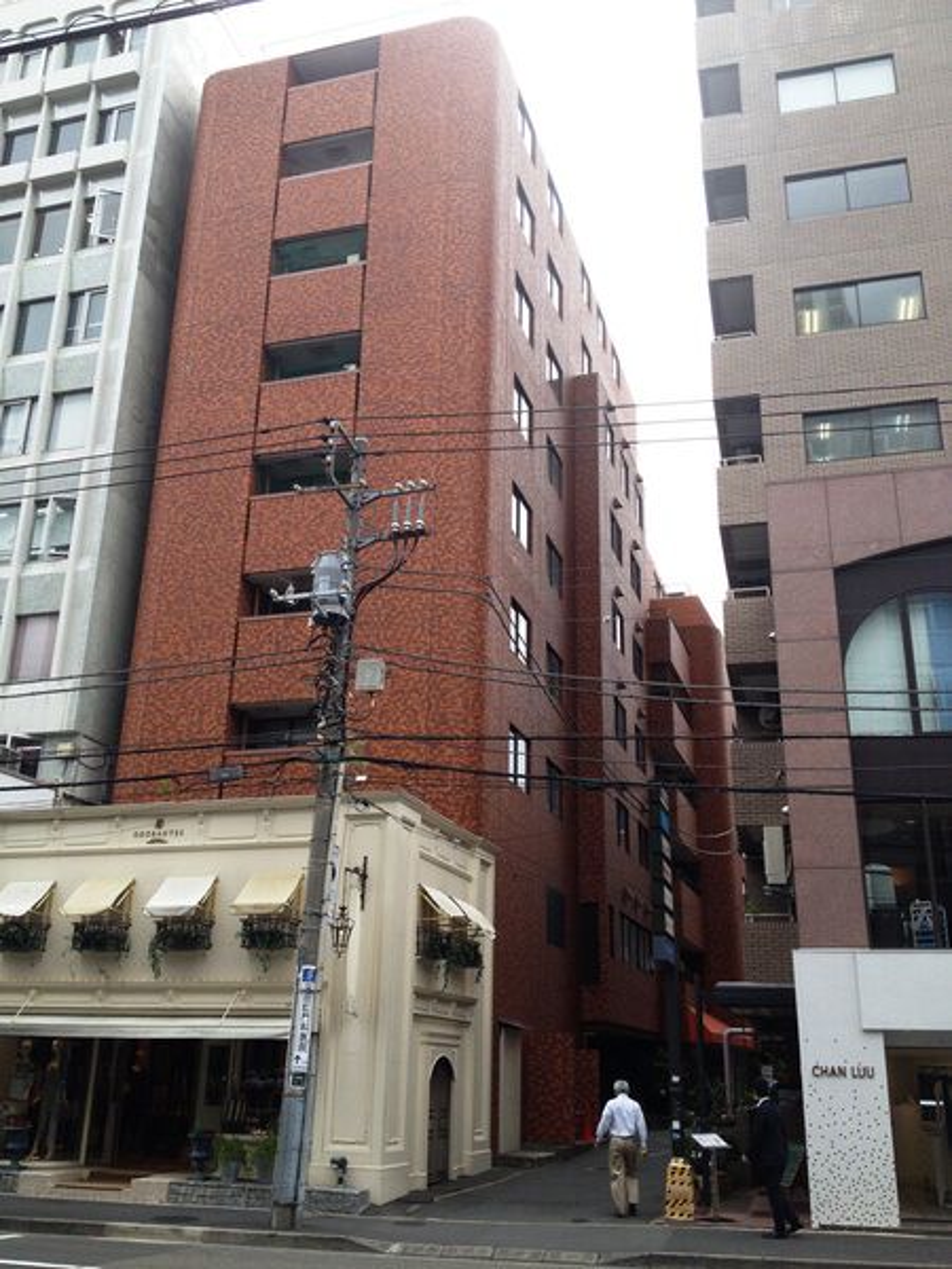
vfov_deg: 52.6
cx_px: 476
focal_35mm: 35
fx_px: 1283
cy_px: 634
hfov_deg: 40.7
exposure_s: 1/642
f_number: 2.4
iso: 64
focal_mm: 4.28
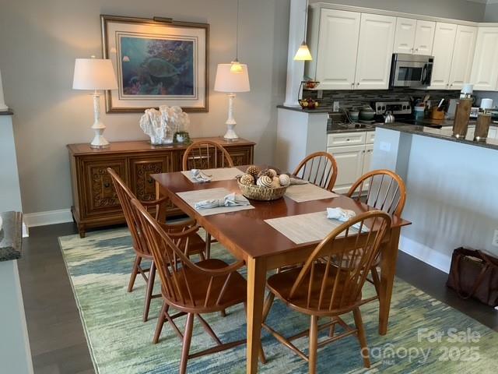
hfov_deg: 61.7
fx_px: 417
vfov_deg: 48.2
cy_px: 187
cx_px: 249
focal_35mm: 29
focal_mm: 3
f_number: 1.8
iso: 160
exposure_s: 1/60
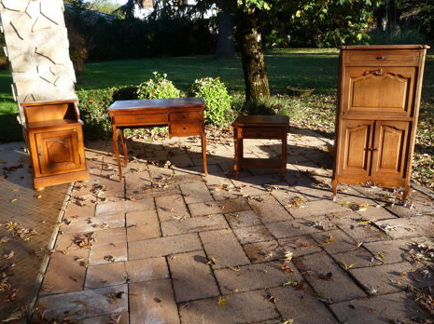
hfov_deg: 58.4
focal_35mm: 31
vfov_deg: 45.4
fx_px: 388
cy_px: 164
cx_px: 219
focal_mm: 5.2
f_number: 4
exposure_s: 1/100
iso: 100
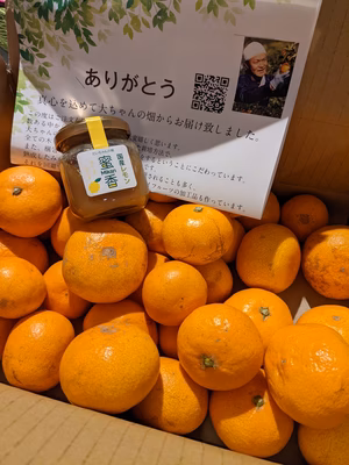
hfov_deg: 51.4
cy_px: 232
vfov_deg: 65.3
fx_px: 363
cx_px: 174
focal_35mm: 27
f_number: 1.73
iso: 190
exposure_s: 1/23.3
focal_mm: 4.38
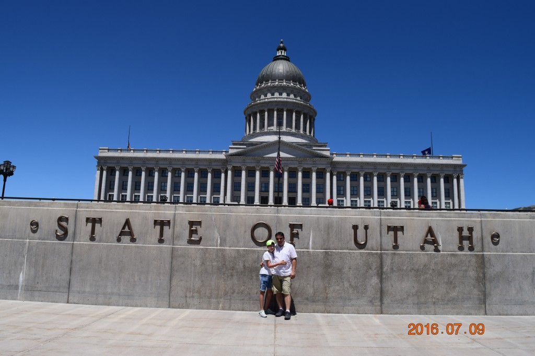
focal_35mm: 27
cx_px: 268
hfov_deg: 67.4
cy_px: 178
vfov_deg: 47.9
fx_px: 401
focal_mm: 18
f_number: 11
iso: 250
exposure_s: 1/500
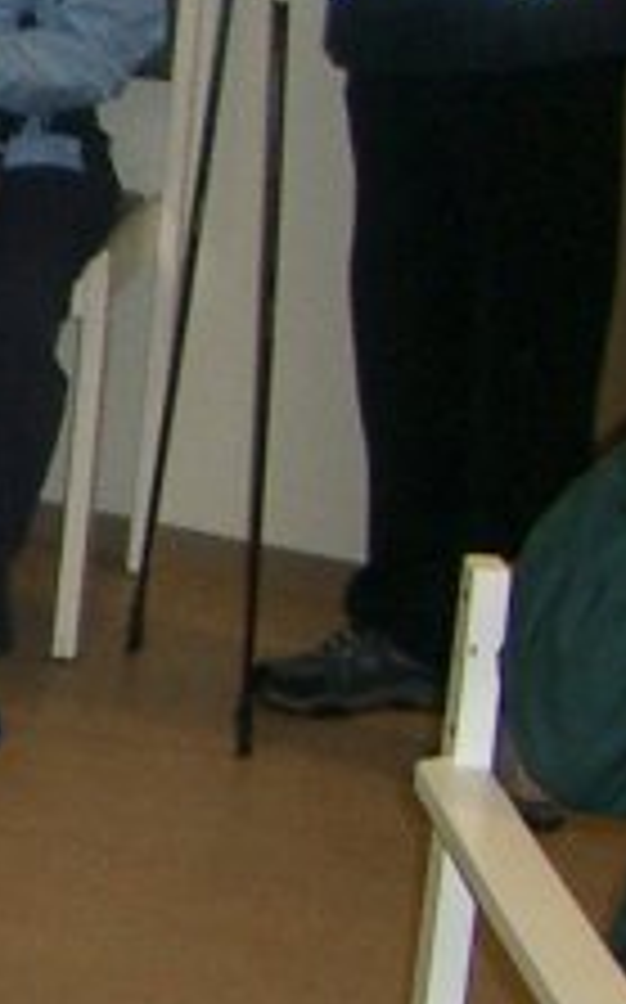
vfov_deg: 15.6
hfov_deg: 8.5
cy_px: 207
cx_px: -1117
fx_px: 3638
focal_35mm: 133
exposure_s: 1/40
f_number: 2.6
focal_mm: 5.8
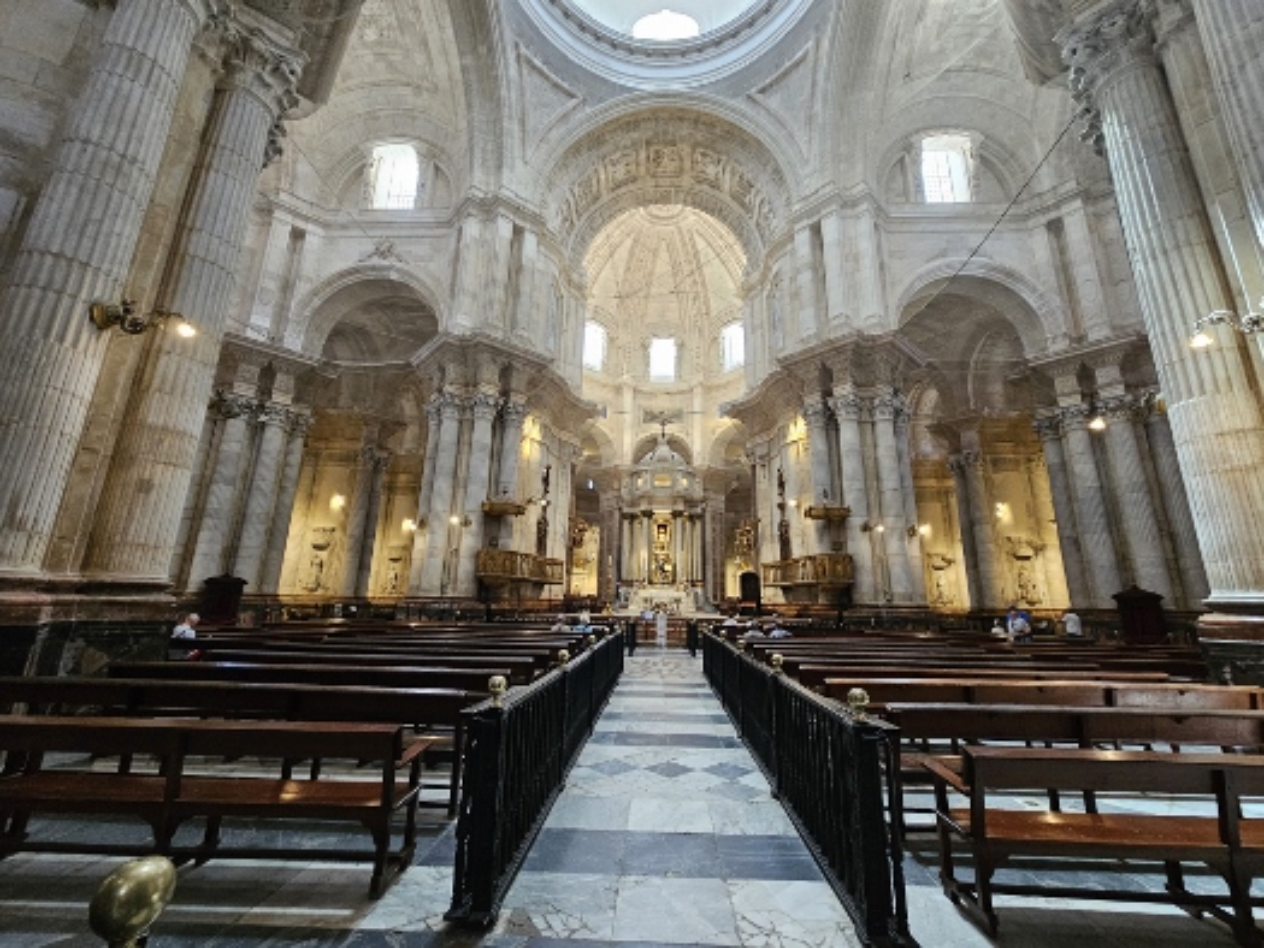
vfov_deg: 89.9
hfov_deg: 106.2
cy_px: 474
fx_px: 475
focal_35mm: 13
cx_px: 632
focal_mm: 2.2
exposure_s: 1/50
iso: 400
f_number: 2.2
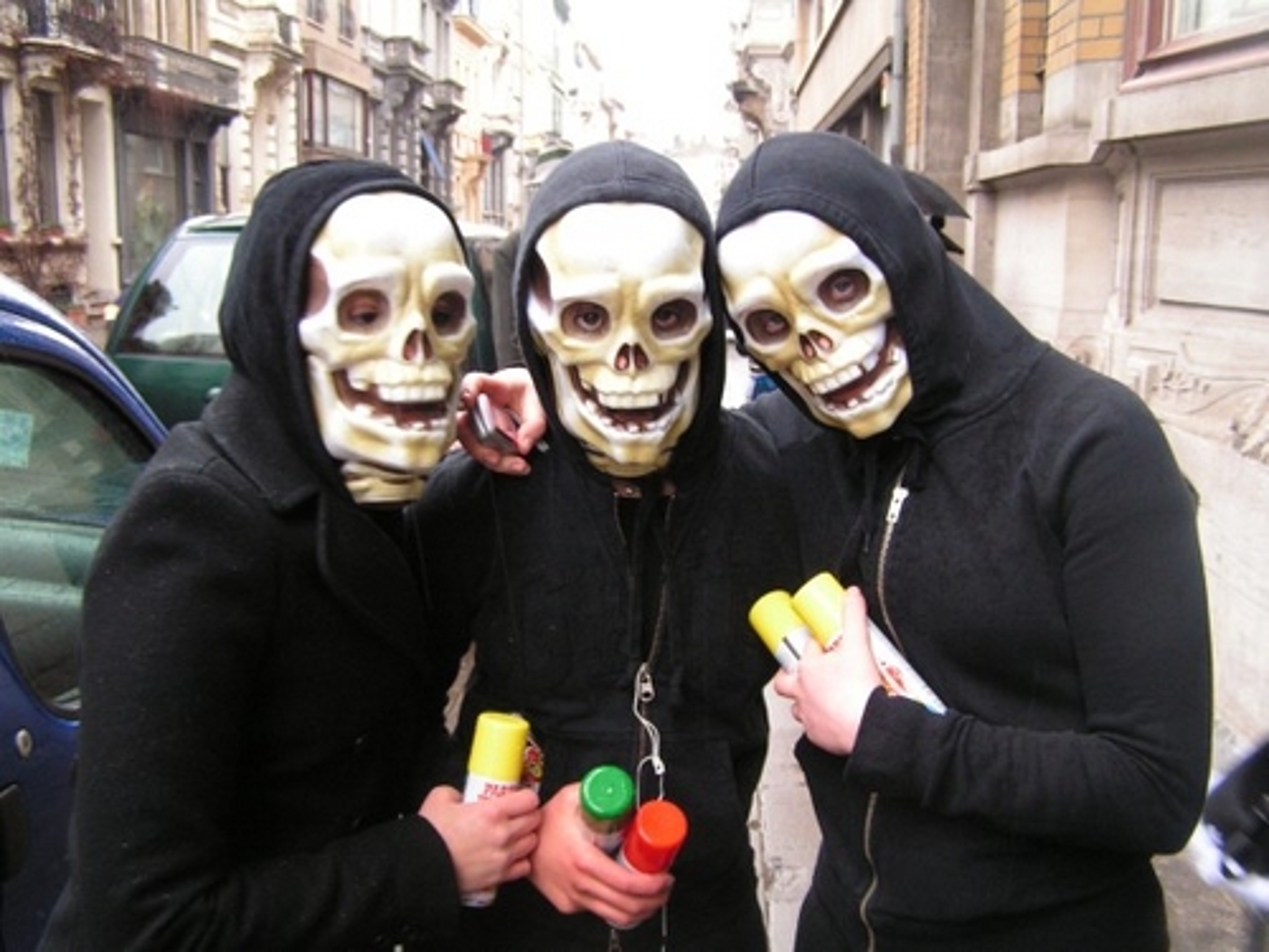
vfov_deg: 37.7
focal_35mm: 38
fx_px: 1393
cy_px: 476
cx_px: 634
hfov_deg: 49.0
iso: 125
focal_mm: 6.3
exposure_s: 1/40
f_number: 2.8
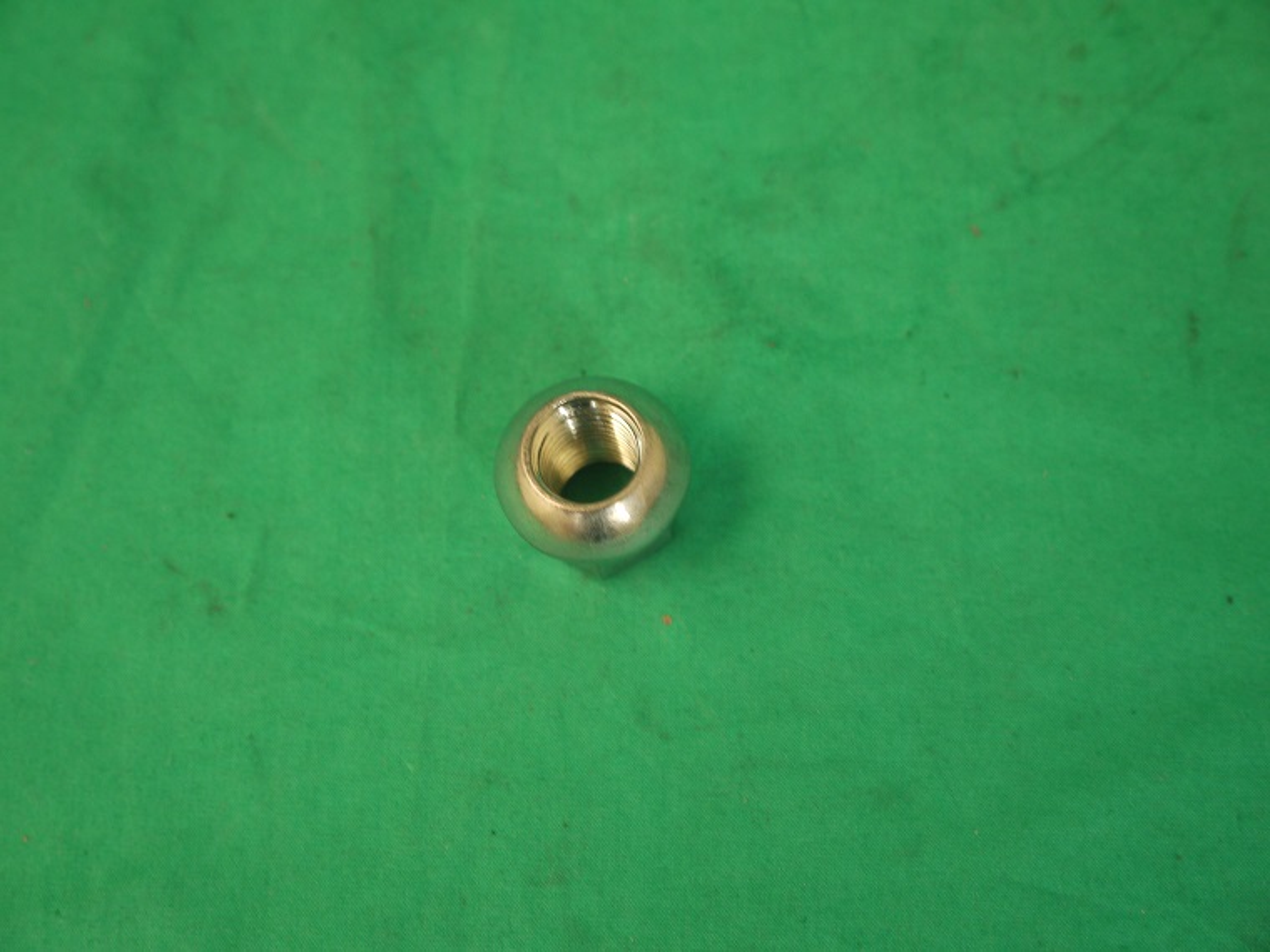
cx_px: 635
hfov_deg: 36.8
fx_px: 1908
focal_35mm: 52
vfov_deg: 28.0
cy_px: 476
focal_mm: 26
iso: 400
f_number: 4.7
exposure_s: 1/50
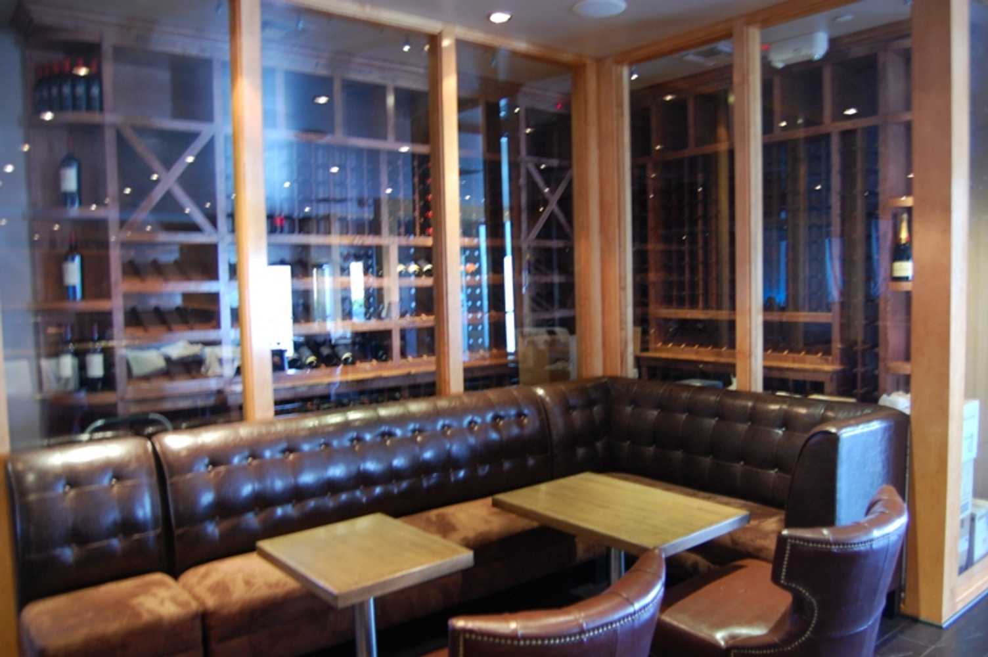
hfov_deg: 67.4
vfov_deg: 47.8
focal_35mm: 27
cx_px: 494
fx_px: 740
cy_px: 328
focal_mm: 18
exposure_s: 1/3
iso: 800
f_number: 3.5
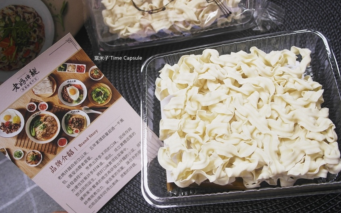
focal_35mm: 37
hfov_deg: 52.7
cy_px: 99
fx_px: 344
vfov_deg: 34.4
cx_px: 172
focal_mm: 24
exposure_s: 1/125
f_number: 3.5
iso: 400
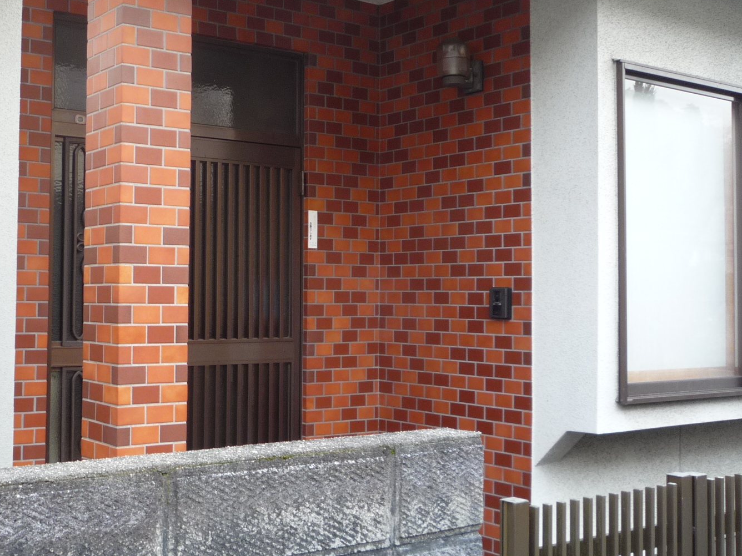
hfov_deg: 40.3
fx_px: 986
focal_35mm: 46
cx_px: 205
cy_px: 259
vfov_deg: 31.5
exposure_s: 1/50
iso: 100
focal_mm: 5.2
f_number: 3.3
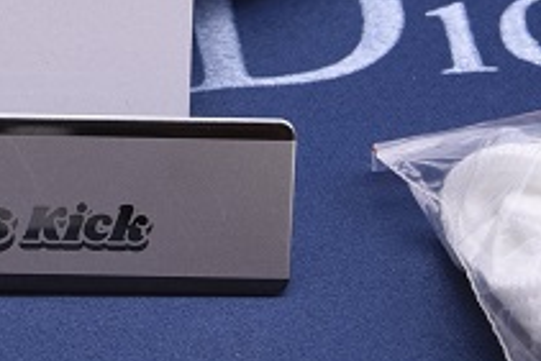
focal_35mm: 313
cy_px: -214
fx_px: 4707
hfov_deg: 6.5
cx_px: -110
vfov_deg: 4.4
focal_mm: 55
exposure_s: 1/125
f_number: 11
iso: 100
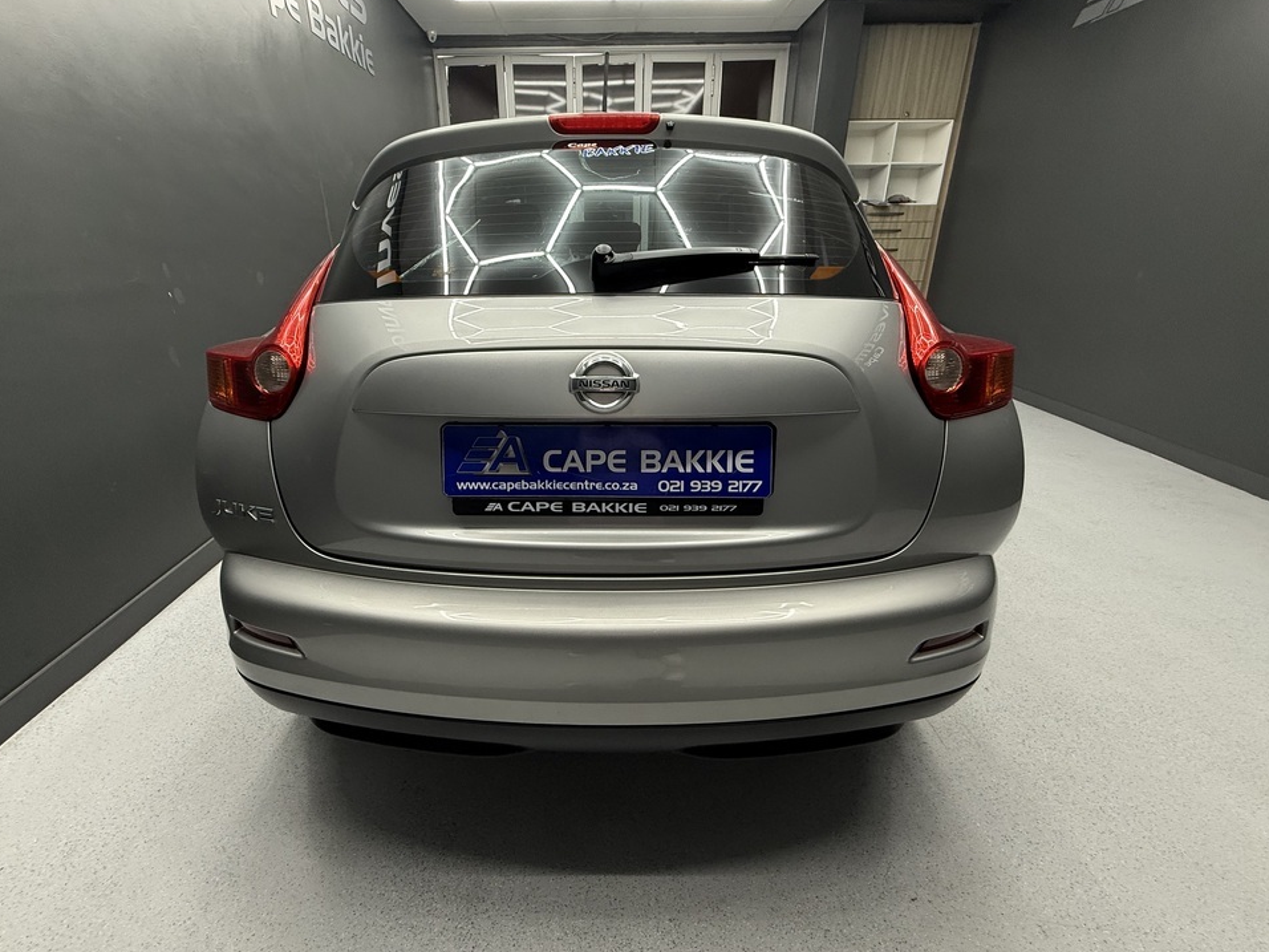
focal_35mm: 15
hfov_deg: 98.1
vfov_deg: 81.7
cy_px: 447
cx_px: 596
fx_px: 550
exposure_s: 1/100
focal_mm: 2.22
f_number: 2.2
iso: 200
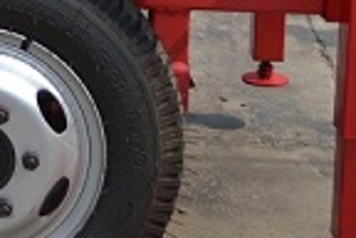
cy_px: -252
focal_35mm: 166
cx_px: -208
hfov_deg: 11.7
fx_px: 1641
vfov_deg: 7.9
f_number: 4
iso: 100
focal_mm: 22
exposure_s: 1/800
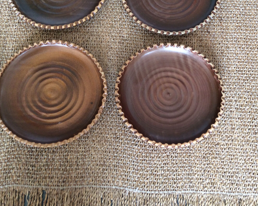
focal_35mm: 41
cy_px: 89
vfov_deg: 36.4
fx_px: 313
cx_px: 140
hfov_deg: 44.8
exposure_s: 1/25
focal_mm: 3.3
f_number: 2.4
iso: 50
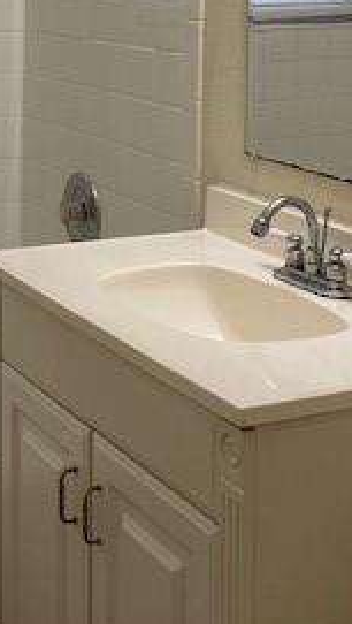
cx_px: -14
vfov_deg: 27.9
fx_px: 1191
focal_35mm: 72
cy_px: 28
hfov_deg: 16.4
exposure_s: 1/120
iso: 40
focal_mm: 3.99
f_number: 1.8
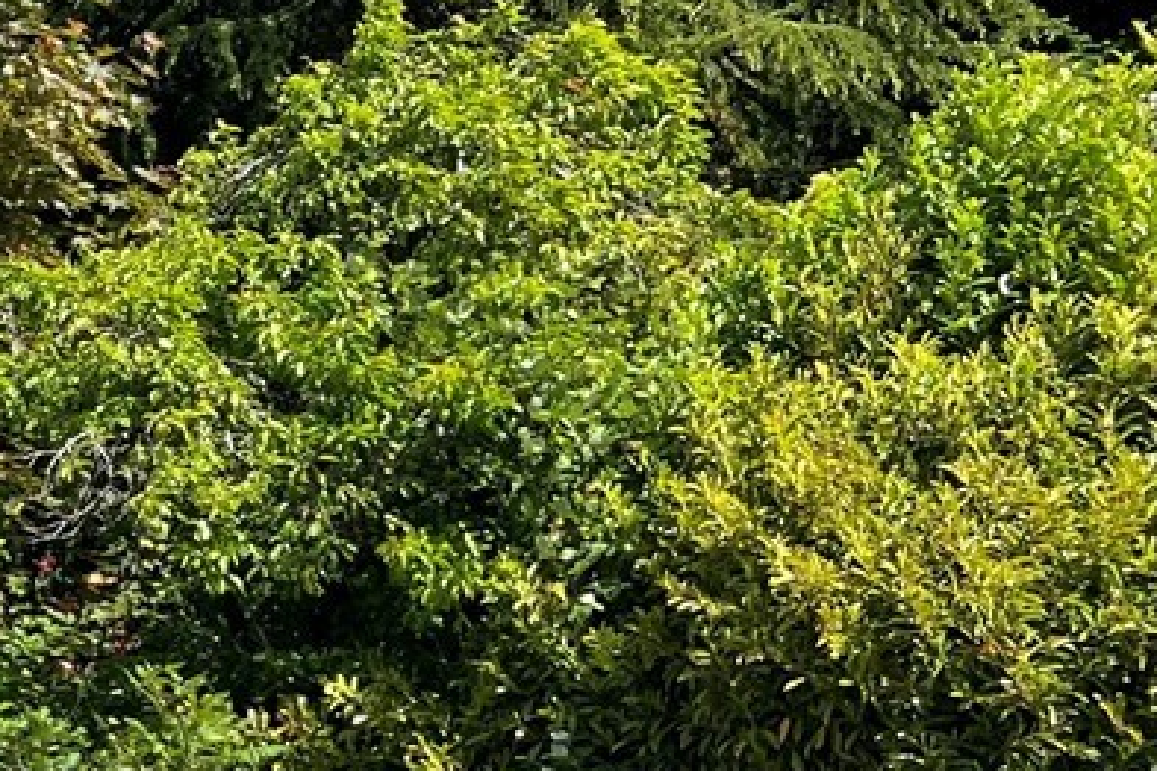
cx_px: -1054
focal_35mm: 110
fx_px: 3535
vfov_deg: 12.4
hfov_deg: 15.4
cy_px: 333
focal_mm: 5.7
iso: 50
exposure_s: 1/3257
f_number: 1.5
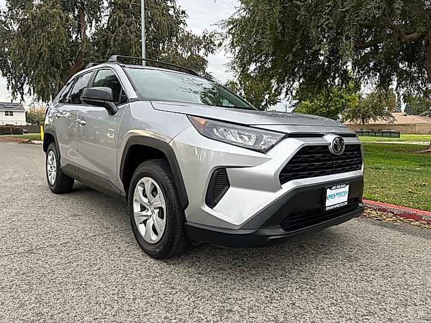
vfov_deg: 56.8
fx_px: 299
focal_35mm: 24
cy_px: 162
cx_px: 216
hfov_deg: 71.6
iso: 80
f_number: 1.78
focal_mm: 6.86
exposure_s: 1/494
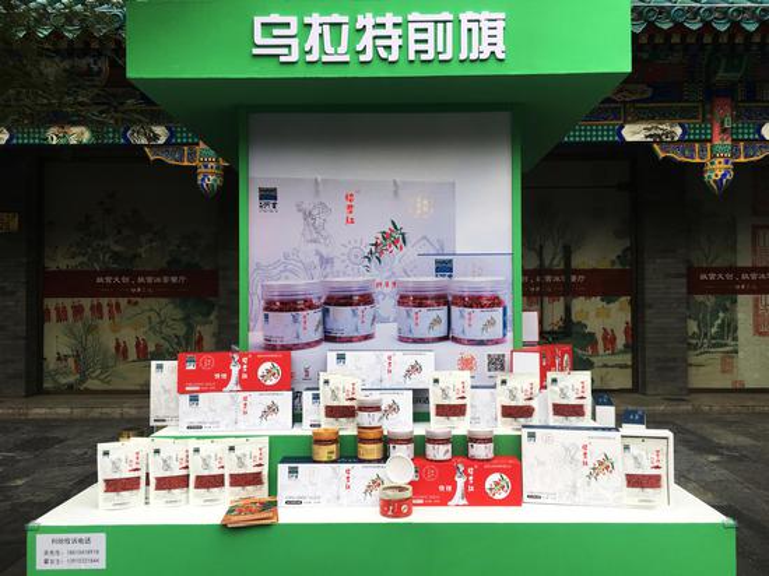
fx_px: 644
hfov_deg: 61.7
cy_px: 288
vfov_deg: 48.2
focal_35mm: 29
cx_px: 384
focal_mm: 4.15
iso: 25
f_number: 2.2
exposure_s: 1/119
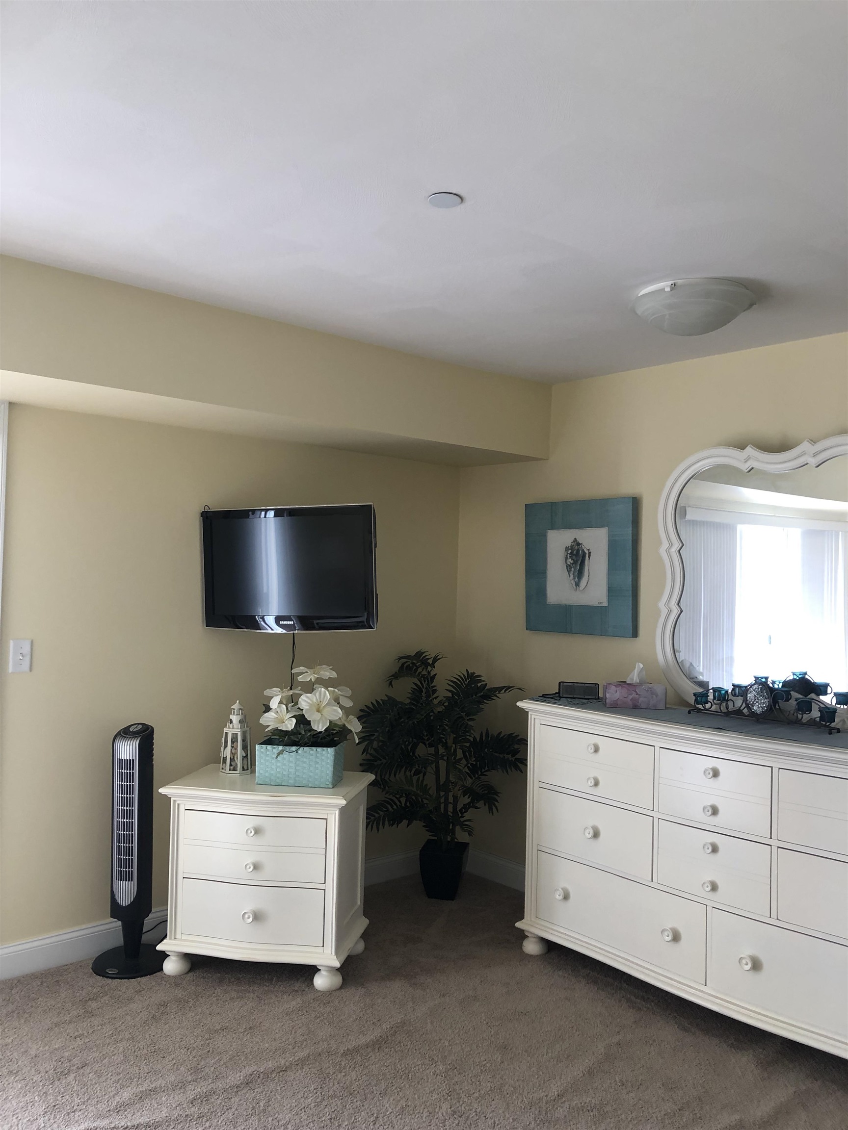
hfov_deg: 49.7
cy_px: 565
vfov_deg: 63.4
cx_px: 424
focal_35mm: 28
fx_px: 915
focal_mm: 3.99
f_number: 1.8
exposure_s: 1/30
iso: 25
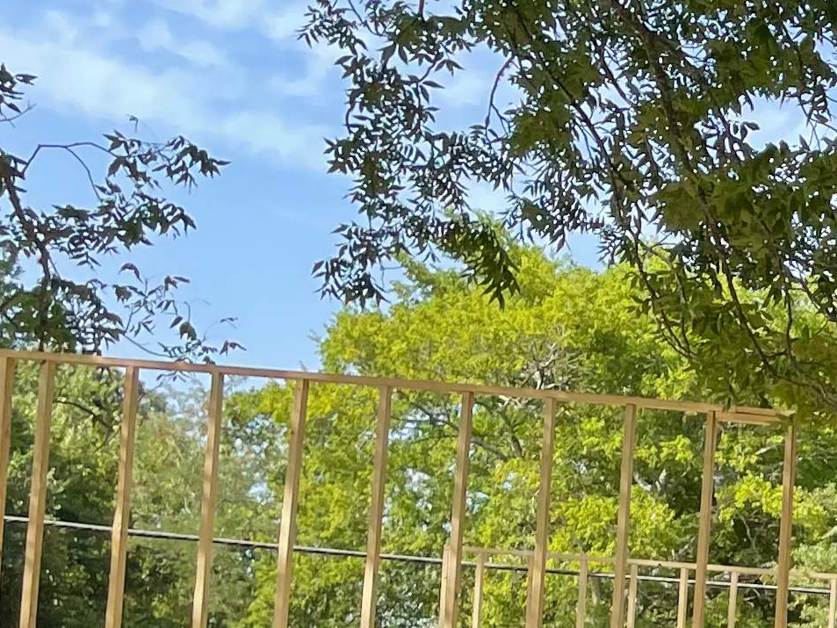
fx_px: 2660
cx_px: 1576
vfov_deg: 13.1
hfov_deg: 15.1
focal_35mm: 110
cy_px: 787
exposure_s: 1/769
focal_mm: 4.2
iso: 32
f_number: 1.6
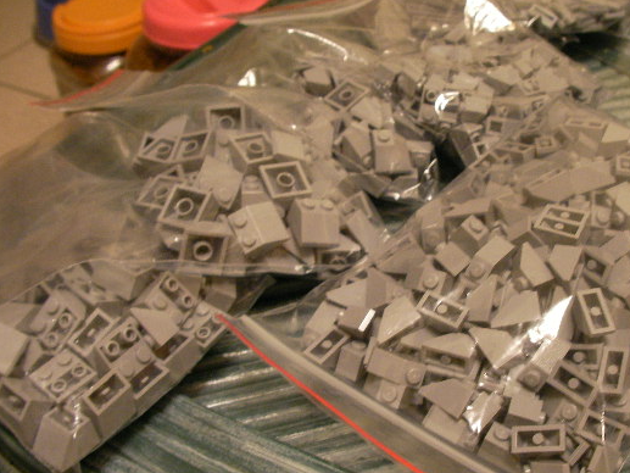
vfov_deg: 30.9
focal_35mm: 47
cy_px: 269
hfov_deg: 40.3
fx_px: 856
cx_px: 364
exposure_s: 1/6.4
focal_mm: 6.3
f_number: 3.5
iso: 200
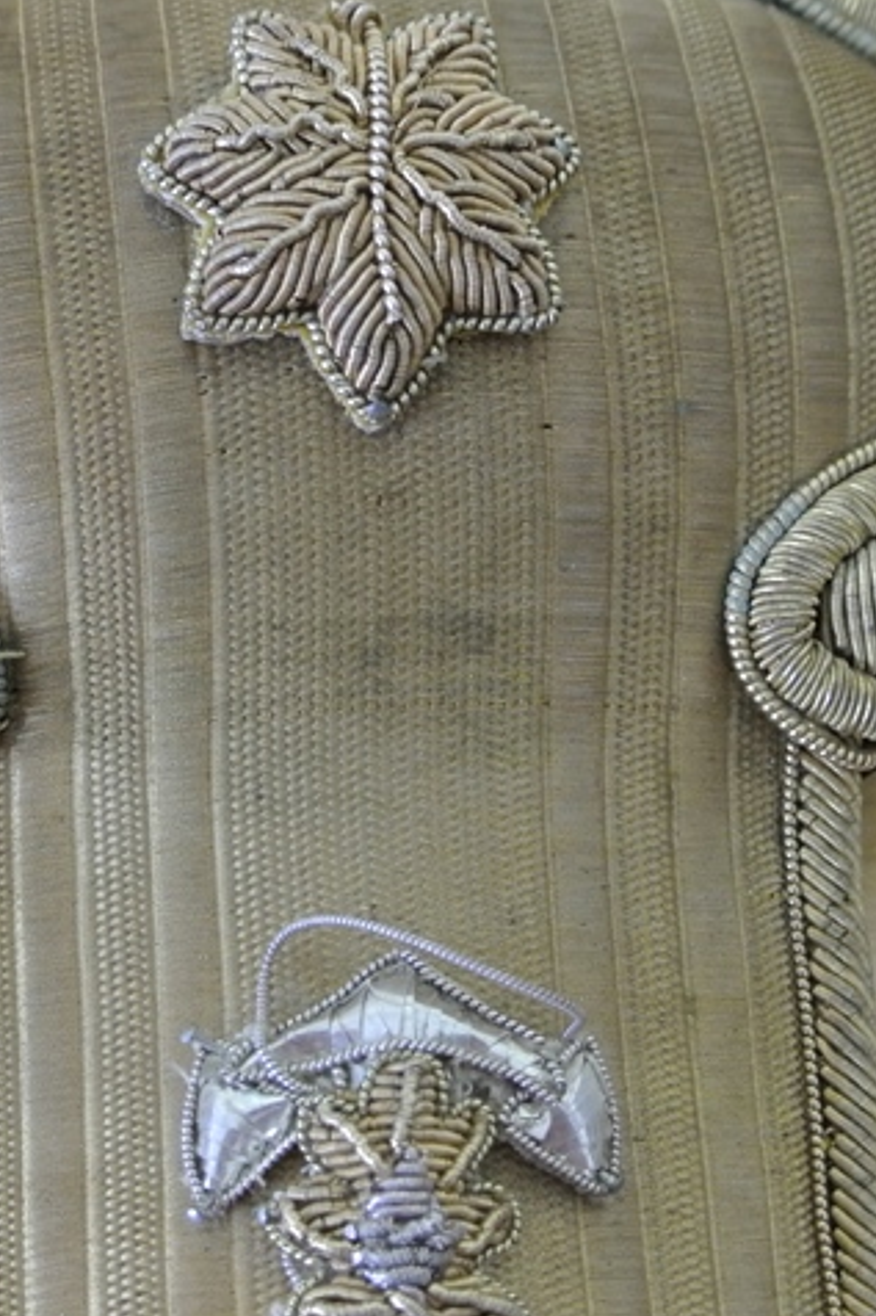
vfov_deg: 32.7
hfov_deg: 22.2
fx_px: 2228
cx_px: 290
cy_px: 850
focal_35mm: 61
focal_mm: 11
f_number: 3.5
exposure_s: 1/60
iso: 720
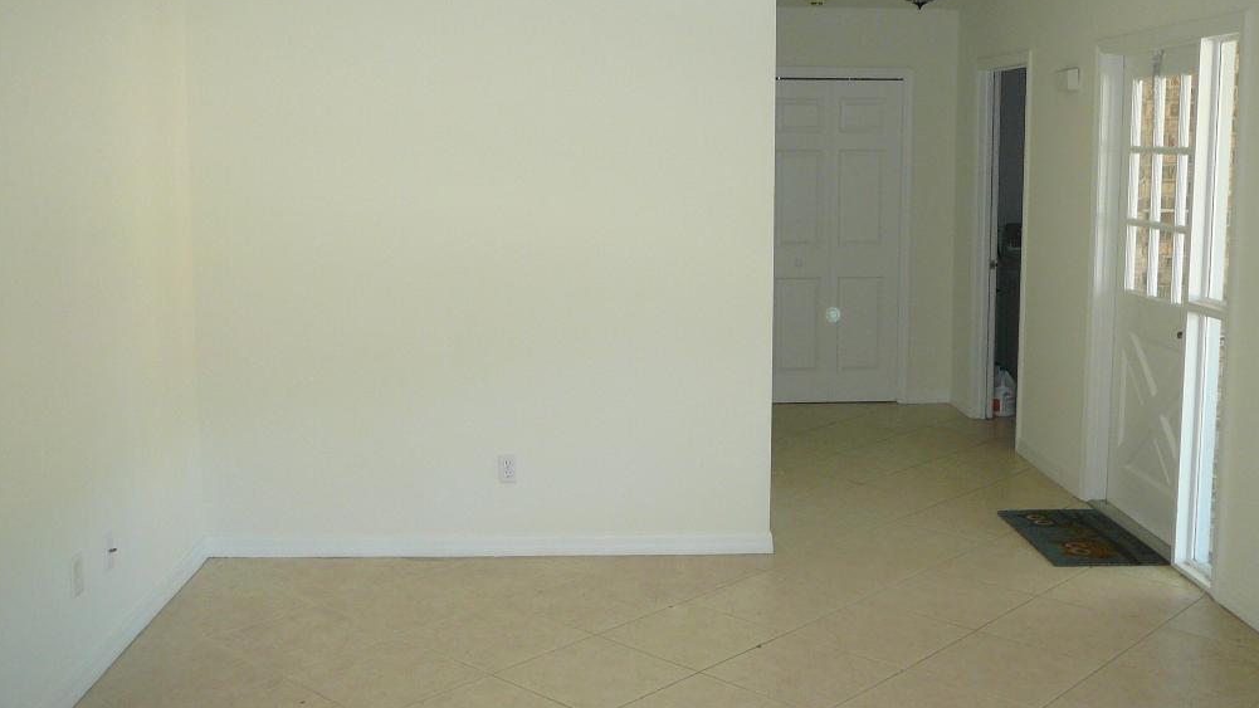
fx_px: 1302
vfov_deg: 30.4
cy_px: 307
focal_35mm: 39
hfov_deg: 51.6
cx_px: 635
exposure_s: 1/30
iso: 125
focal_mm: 5.2
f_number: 2.8
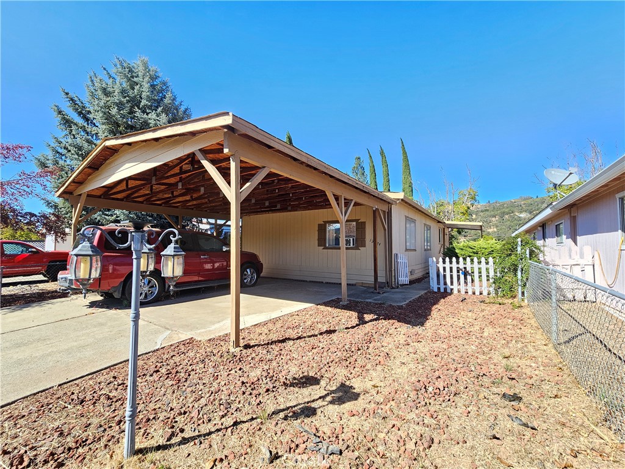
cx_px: 312
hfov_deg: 106.2
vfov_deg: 89.9
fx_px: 235
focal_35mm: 13
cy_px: 234
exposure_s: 1/460
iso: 50
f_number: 2.2
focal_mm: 2.2
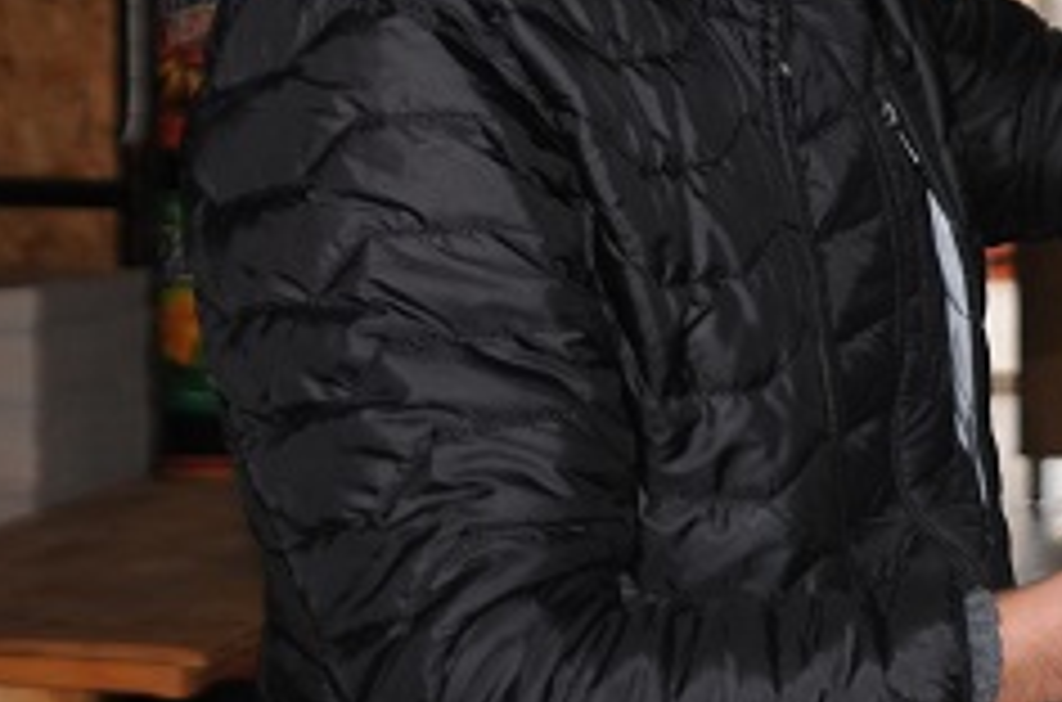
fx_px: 3148
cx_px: 1107
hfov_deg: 18.6
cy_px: 36
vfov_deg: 12.6
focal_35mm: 107
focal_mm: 28
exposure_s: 1/60
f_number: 3.5
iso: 200
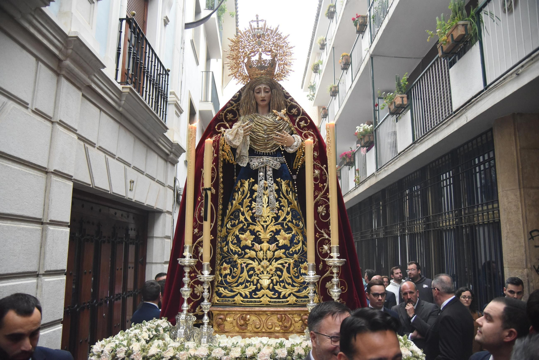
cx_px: 270
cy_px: 180
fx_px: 434
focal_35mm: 29
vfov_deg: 45.0
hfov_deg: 63.6
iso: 5000
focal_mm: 29
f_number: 6.3
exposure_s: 1/320
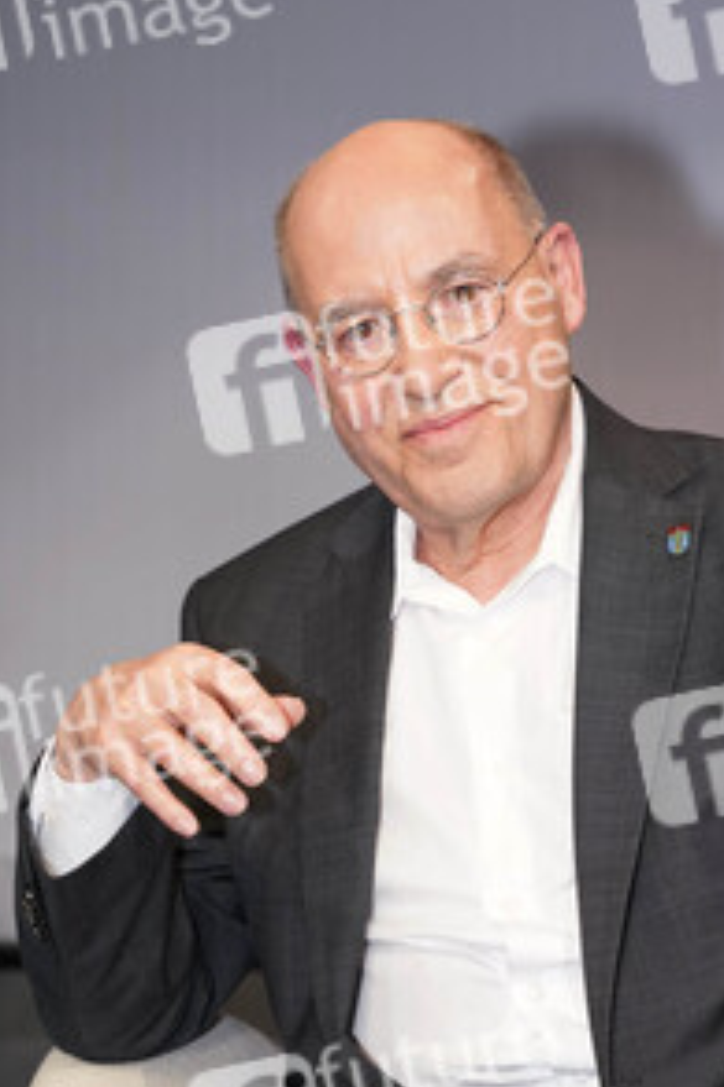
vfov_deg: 19.5
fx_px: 3171
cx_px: 486
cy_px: 553
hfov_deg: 13.0
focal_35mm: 105
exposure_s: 1/125
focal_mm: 77
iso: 2000
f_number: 5.6
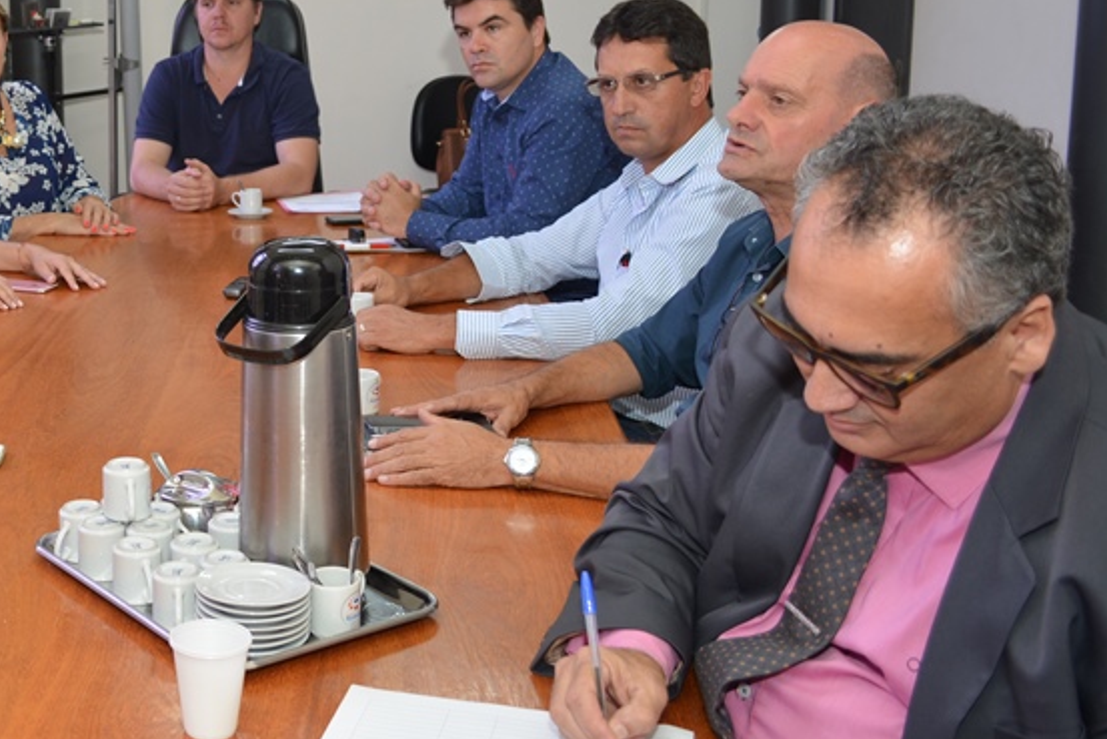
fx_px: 1538
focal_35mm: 50
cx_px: 84
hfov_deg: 36.8
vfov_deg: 26.9
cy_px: 255
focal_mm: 18
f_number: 4
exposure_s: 1/60
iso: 220
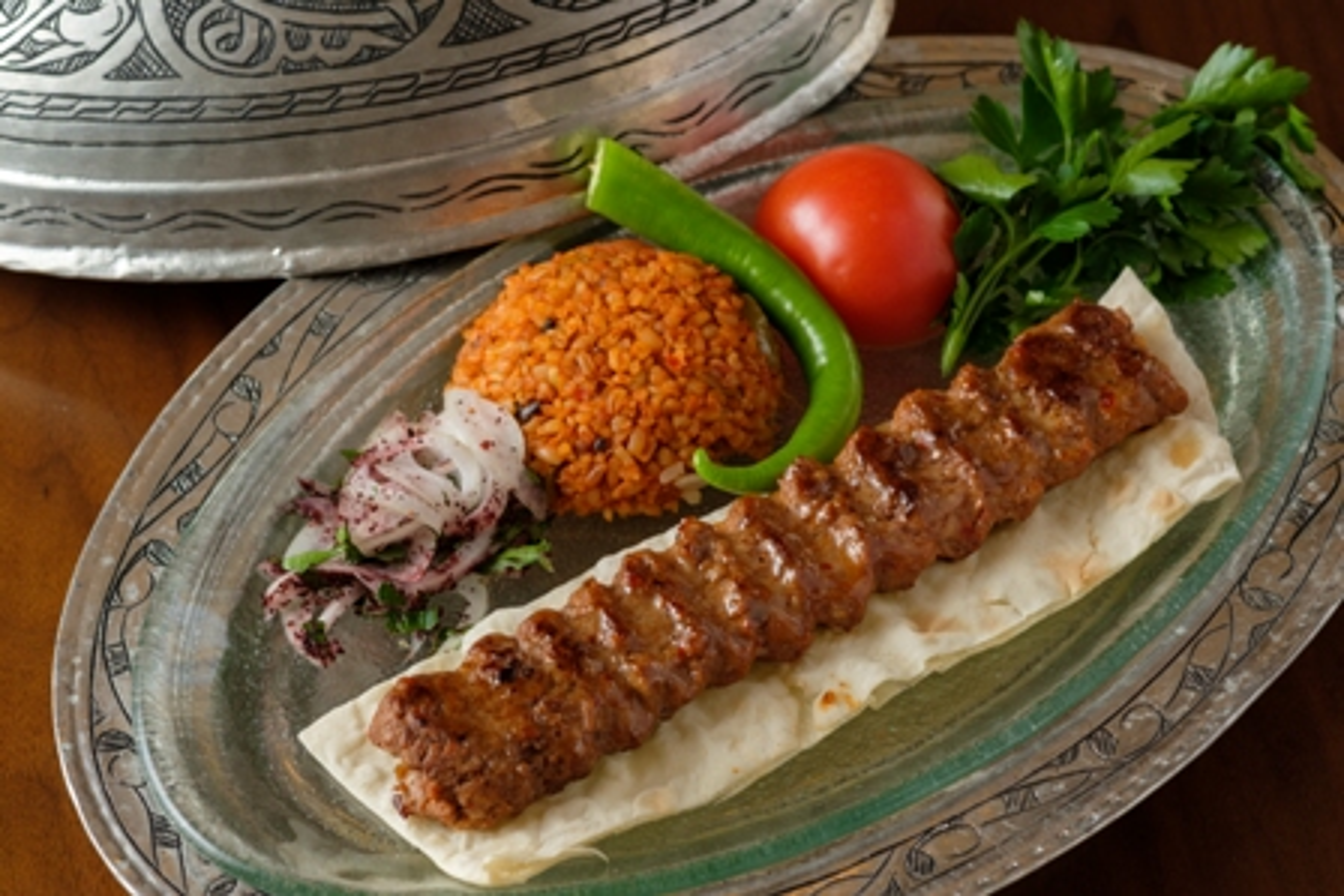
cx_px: 672
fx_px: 3361
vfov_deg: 15.2
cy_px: 448
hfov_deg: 22.6
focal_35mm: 90
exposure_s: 1/125
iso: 200
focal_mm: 60
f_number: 6.4
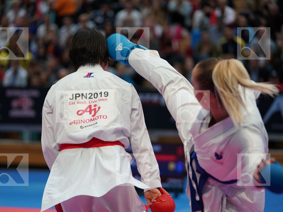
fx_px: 1186
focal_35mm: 145
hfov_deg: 13.6
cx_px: 133
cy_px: 106
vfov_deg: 10.2
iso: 1250
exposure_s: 1/1000
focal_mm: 133
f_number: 2.8
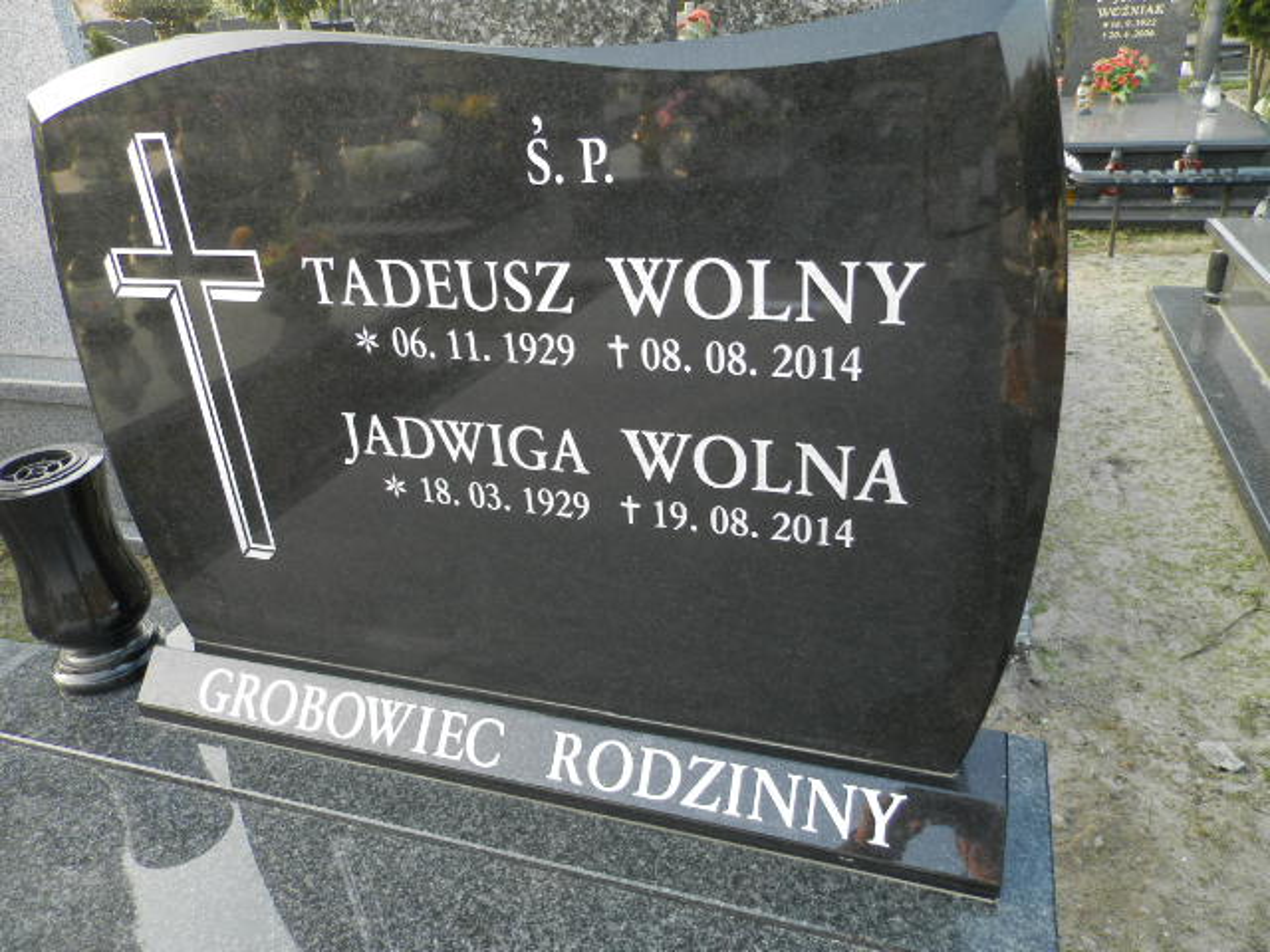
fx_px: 917
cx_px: 635
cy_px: 476
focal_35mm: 25
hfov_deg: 69.4
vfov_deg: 54.9
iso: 80
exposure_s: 1/50
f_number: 3.1
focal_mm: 4.5
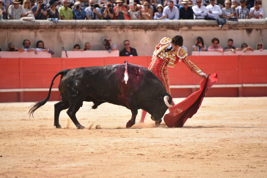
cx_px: 134
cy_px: 89
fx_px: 2225
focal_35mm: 300
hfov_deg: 6.9
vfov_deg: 4.6
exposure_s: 1/1600
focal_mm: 300
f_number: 5.6
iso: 500
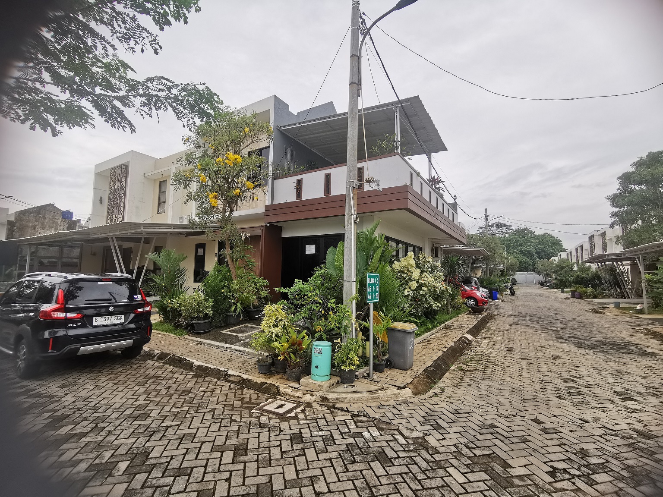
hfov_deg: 94.5
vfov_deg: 78.1
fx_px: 306
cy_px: 248
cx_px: 332
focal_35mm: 16
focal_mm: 2.35
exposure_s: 1/649
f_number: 2.2
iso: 50
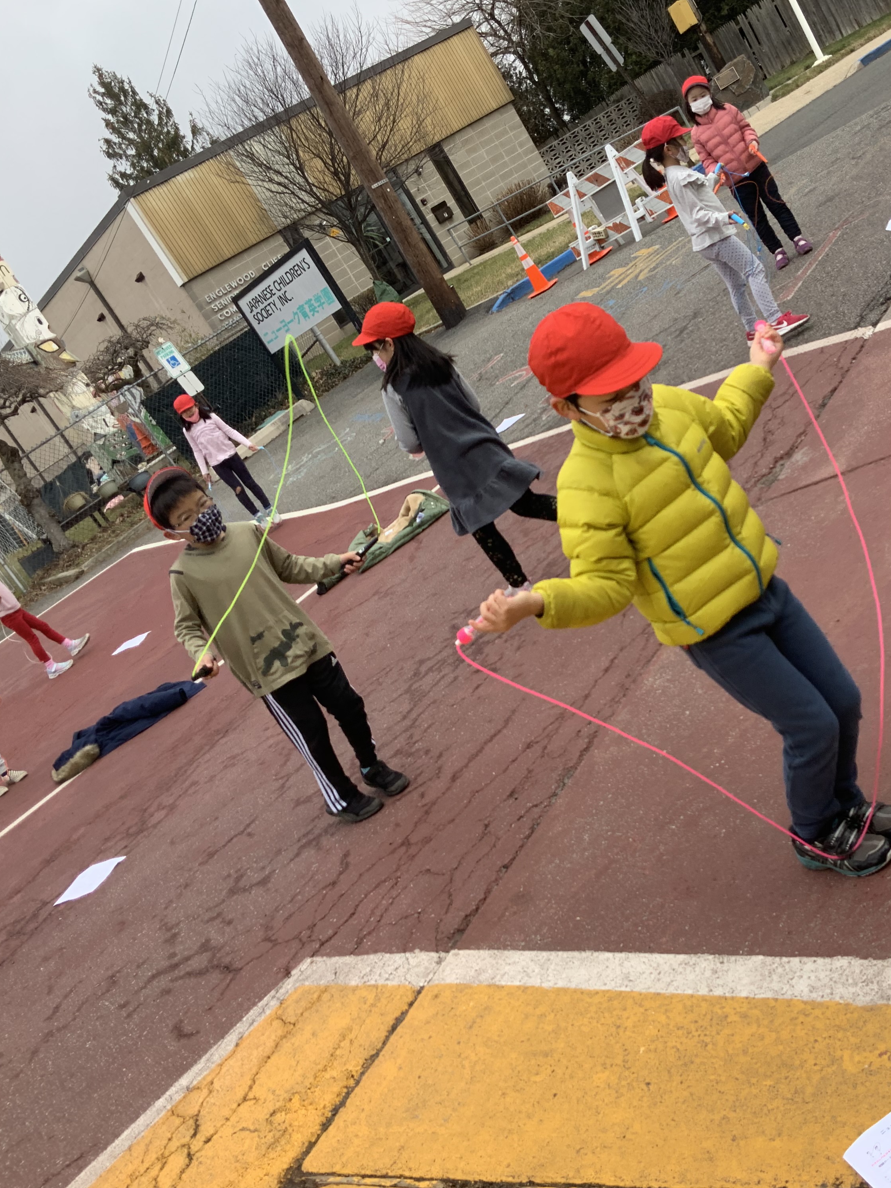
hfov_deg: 36.5
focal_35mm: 39
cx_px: 585
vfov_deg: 47.9
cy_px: 592
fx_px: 1338
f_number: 1.8
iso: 16
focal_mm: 3
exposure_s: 1/276
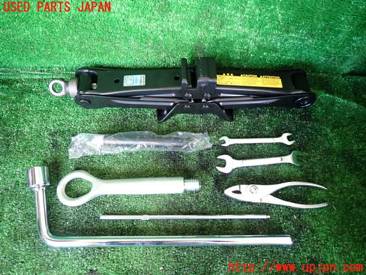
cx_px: 183
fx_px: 264
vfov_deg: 54.9
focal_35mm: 25
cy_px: 138
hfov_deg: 69.4
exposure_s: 1/30
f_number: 2
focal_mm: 4.5
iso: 250
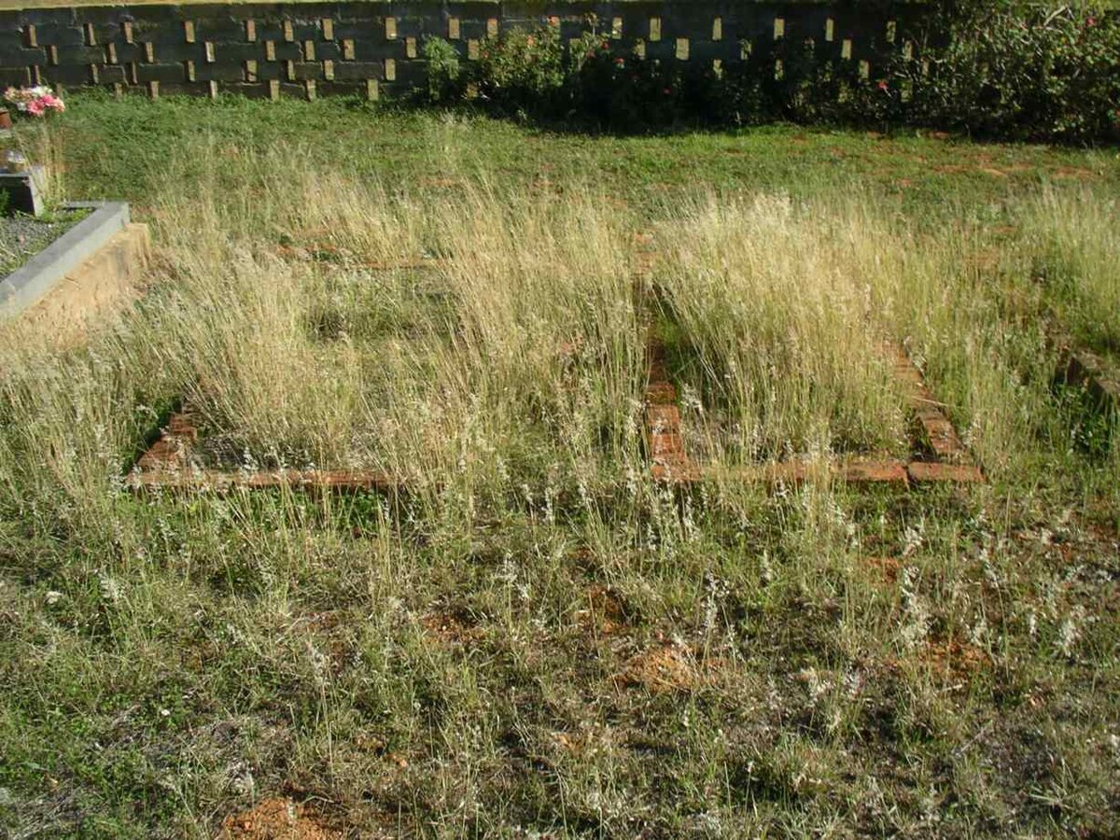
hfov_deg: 50.1
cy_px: 420
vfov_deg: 38.7
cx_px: 560
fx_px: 1197
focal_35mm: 37
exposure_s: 1/100
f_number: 6.9
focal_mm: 5.7
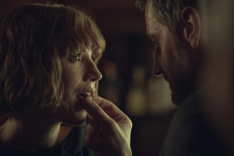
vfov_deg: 8.6
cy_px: 78
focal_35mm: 160
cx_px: 117
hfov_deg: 12.8
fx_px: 1040
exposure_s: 1/80
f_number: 4
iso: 3200
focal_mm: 160
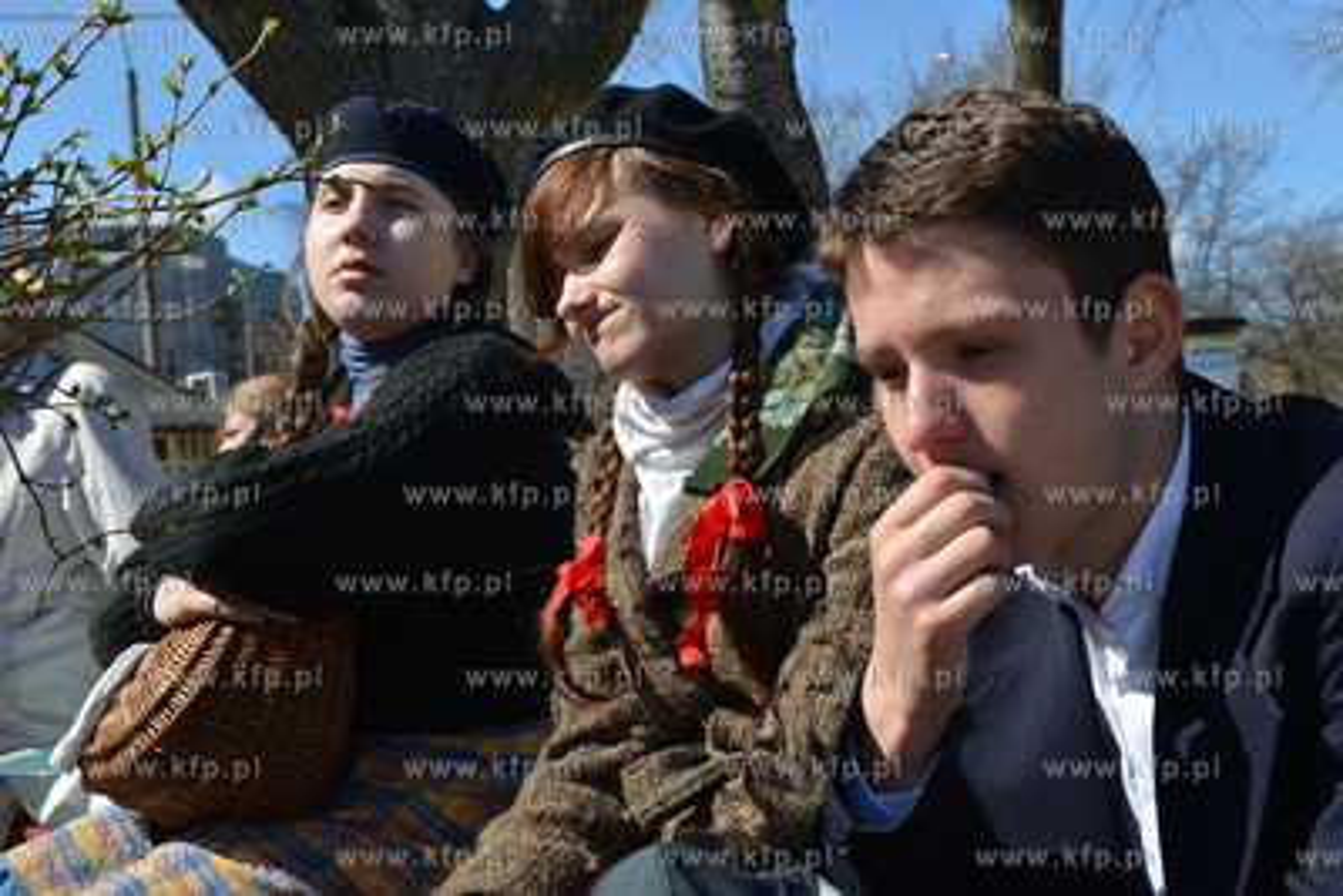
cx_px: 672
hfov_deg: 34.5
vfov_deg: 23.4
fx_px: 2164
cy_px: 448
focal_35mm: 58
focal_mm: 58
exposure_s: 1/250
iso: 200
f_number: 11
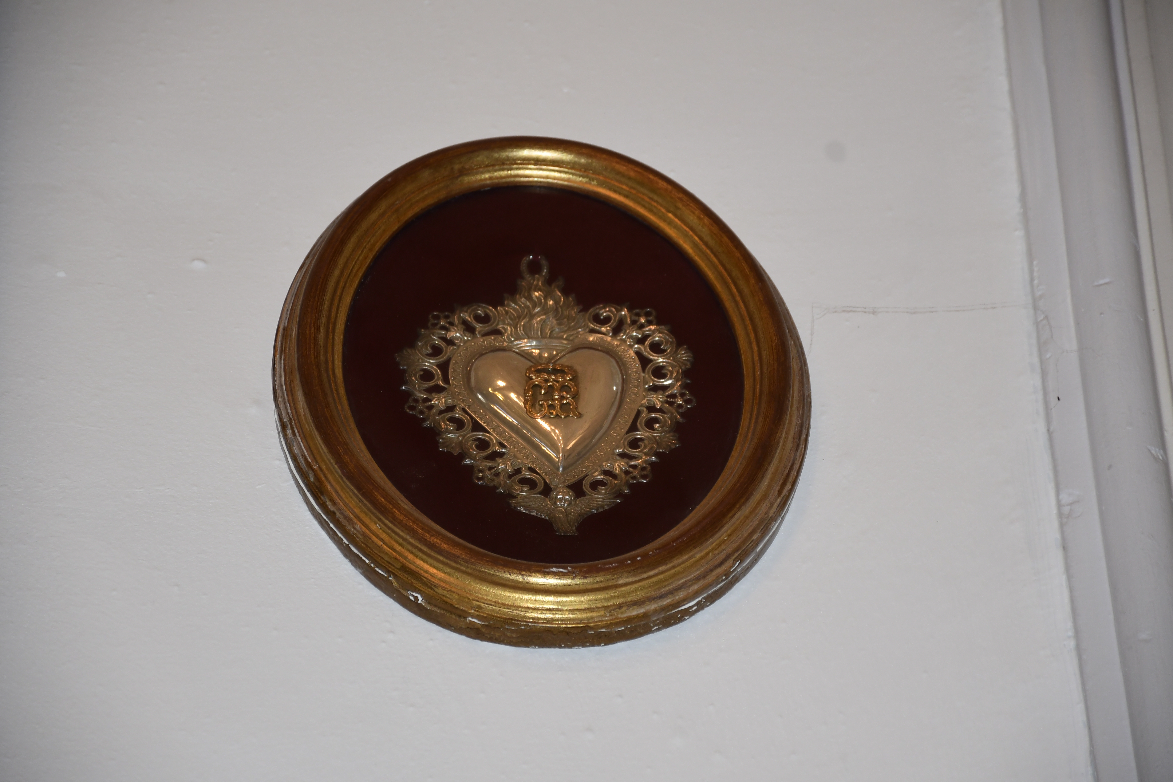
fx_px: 6842
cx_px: 586
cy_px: 391
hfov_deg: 9.8
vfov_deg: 6.5
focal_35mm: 210
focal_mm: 140
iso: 640
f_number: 5.6
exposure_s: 1/125
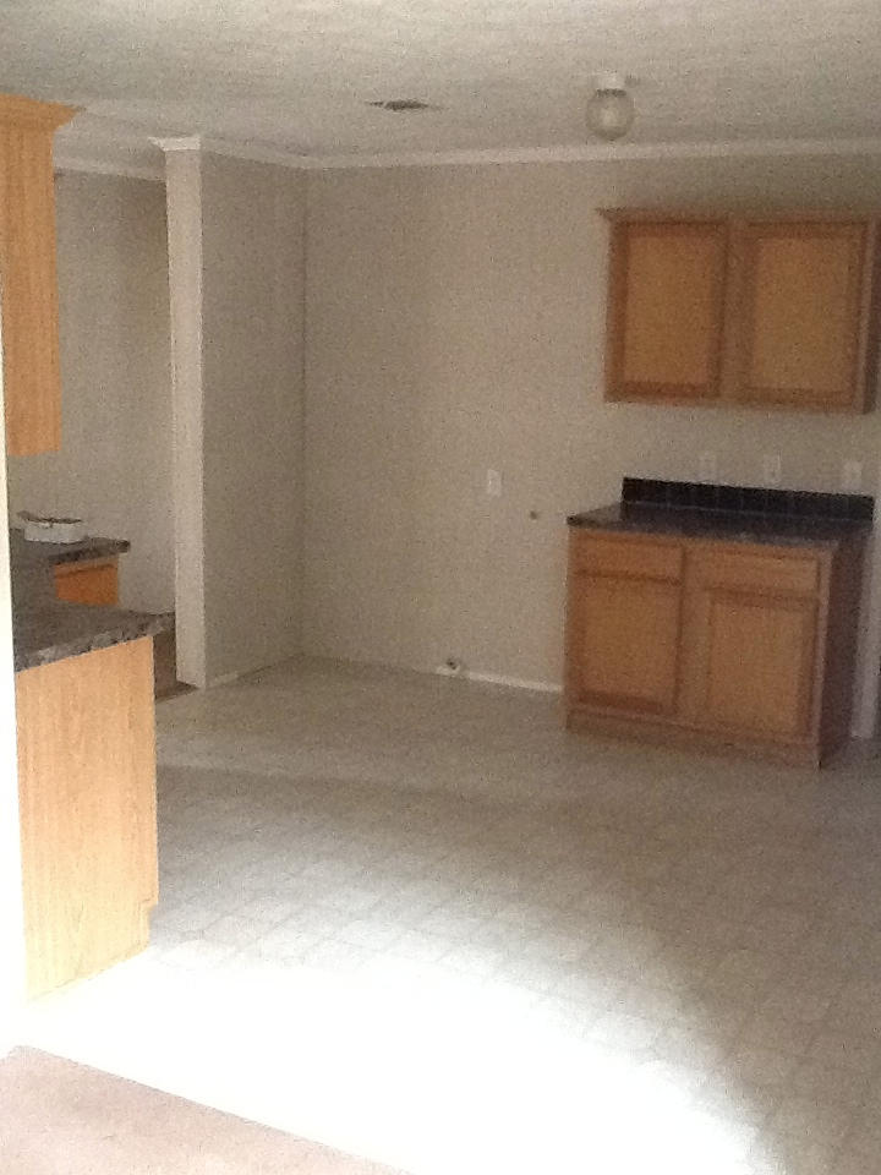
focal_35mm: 44
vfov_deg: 42.9
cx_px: 440
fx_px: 1493
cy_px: 588
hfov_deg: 32.9
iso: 320
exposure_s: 1/24
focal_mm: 2.03
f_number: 2.4
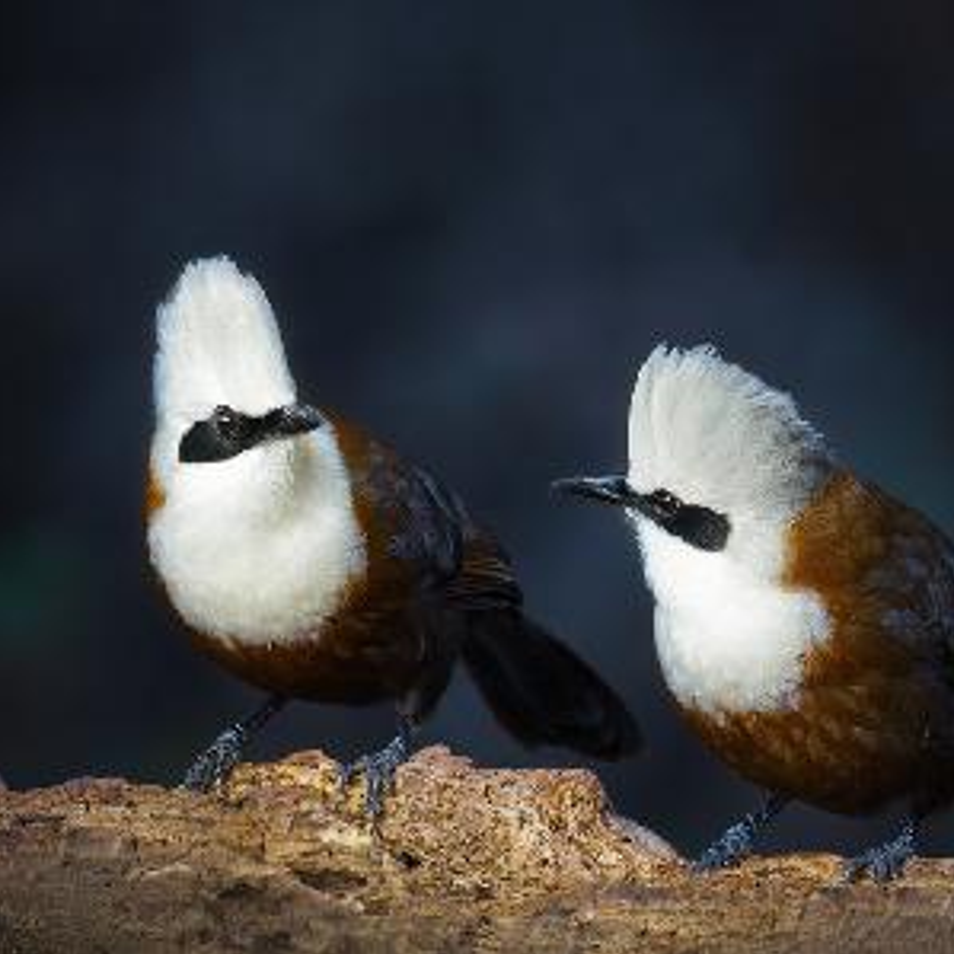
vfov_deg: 2.7
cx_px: 552
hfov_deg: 2.7
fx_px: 19986
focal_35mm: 641
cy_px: 477
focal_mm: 500
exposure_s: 1/200
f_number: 6.3
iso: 2000
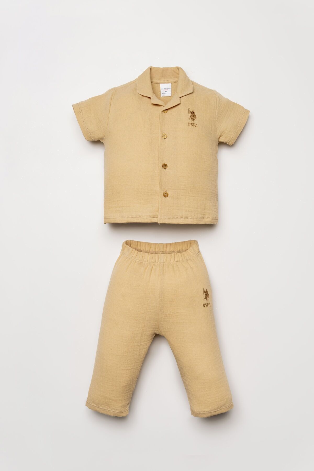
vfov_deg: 43.6
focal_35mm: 45
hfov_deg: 29.9
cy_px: 236
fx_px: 589
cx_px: 157
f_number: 7.1
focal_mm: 30
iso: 125
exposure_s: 1/160
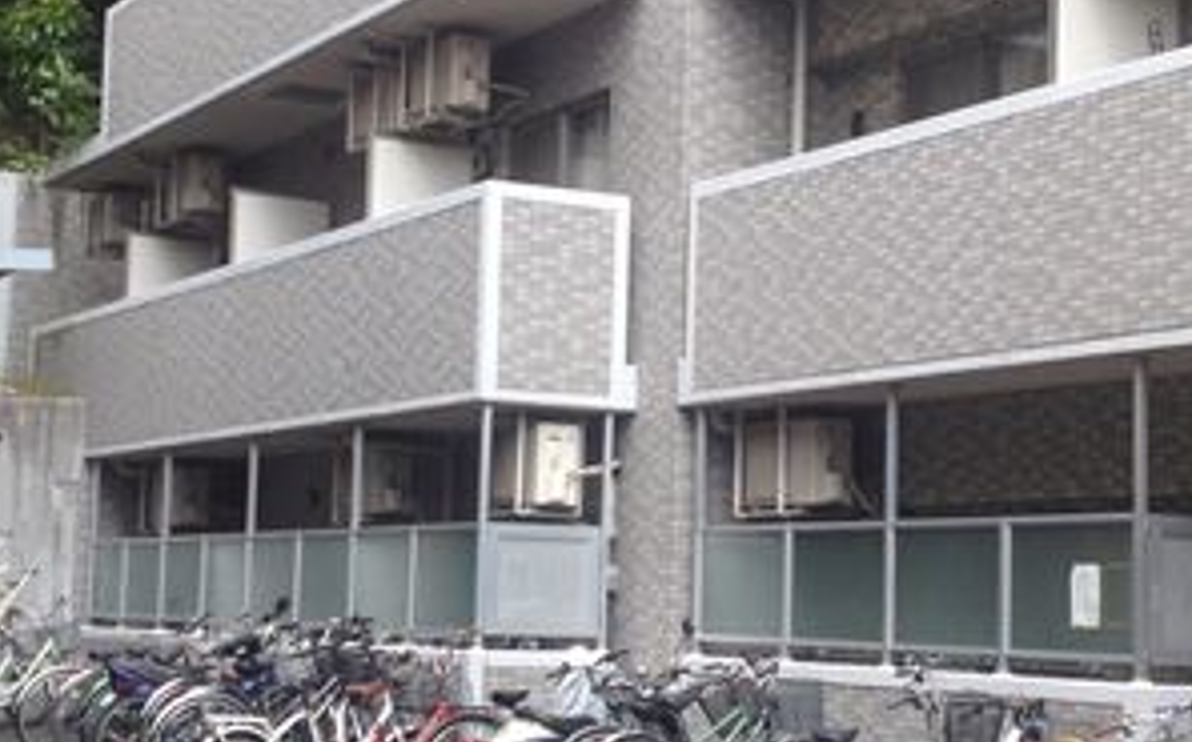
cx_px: 690
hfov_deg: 25.8
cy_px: 361
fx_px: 2596
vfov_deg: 16.3
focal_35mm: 80
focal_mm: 4.28
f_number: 2.4
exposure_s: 1/358
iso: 50
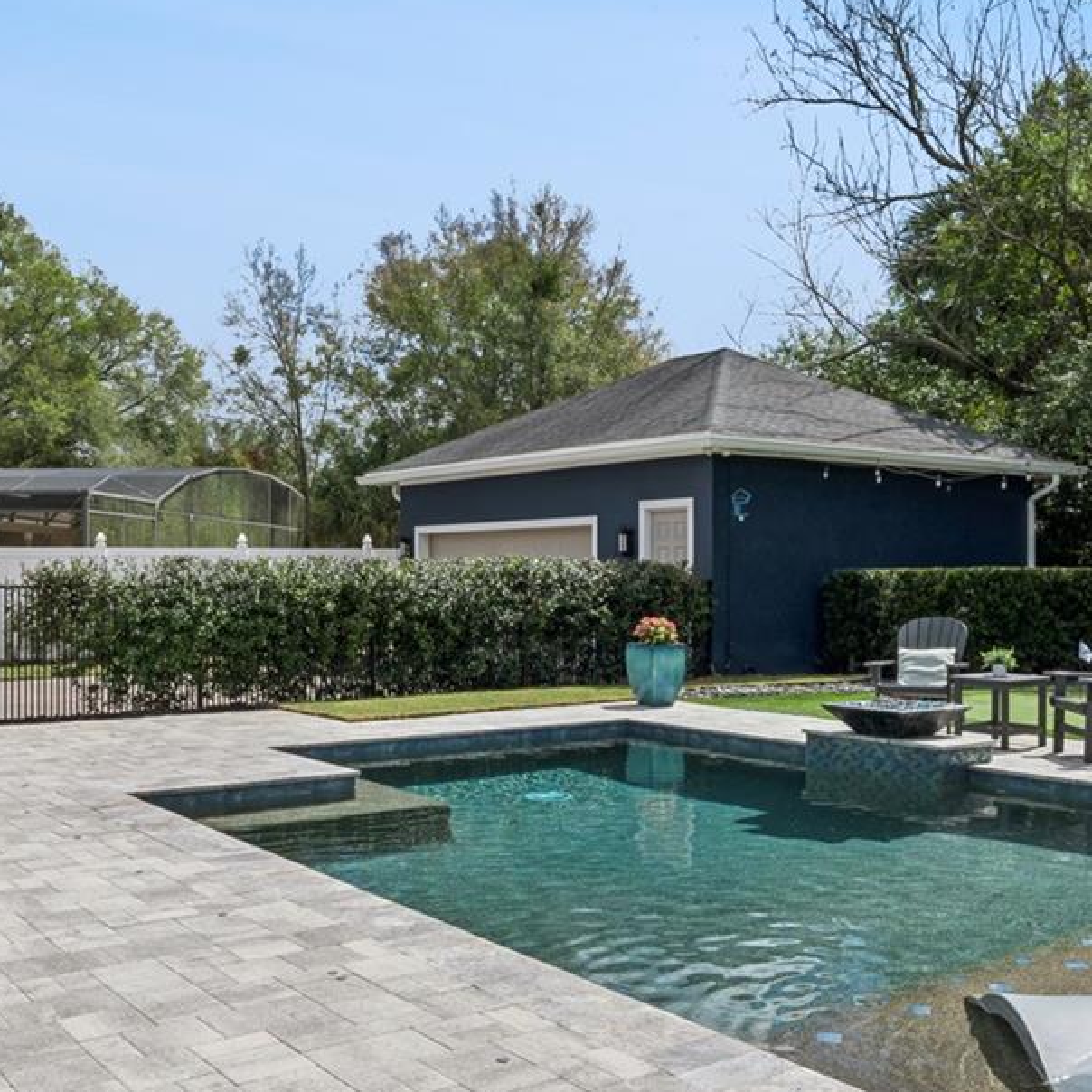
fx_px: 1285
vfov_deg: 46.0
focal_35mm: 36
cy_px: 579
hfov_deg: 46.0
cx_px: 571
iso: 100
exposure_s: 1/80
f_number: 20
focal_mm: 16
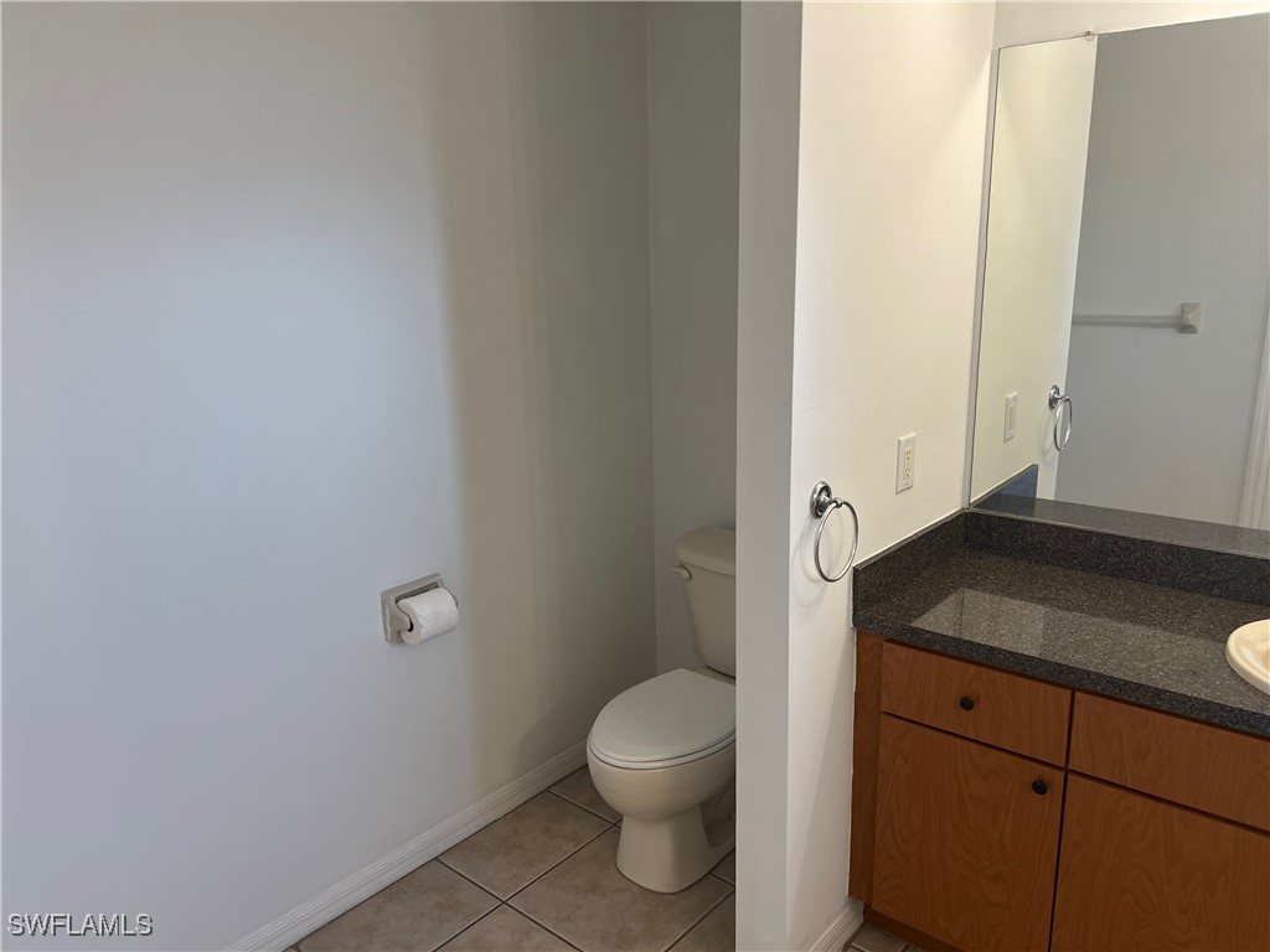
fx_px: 954
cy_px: 476
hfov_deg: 67.3
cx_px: 635
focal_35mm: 26
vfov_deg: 53.1
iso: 50
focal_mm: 5.7
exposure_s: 1/120
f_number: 1.5
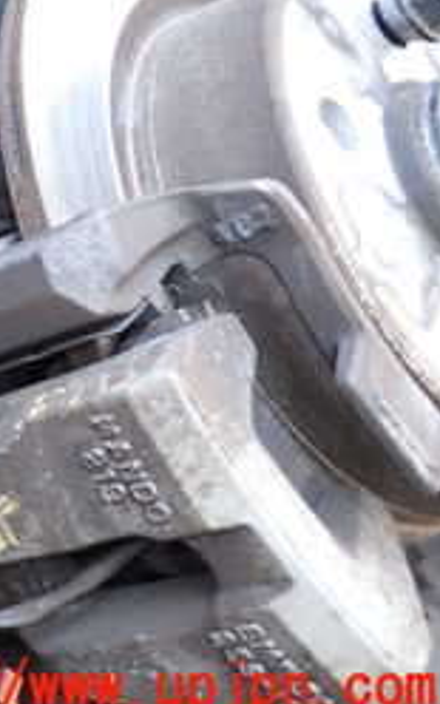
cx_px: -400
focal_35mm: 64
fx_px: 1228
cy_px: 85
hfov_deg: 16.3
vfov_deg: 30.7
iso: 200
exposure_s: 1/100
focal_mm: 4.5
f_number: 2
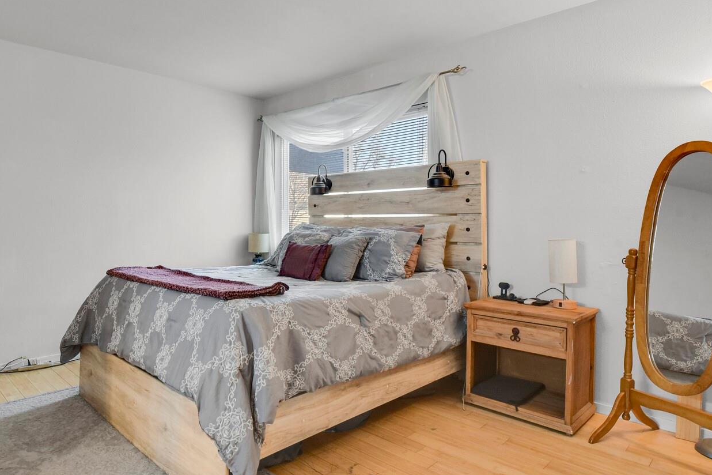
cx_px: 276
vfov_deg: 57.2
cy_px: 225
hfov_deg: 77.4
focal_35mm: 22
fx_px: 435
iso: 5600
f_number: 8
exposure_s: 1/20
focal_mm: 17
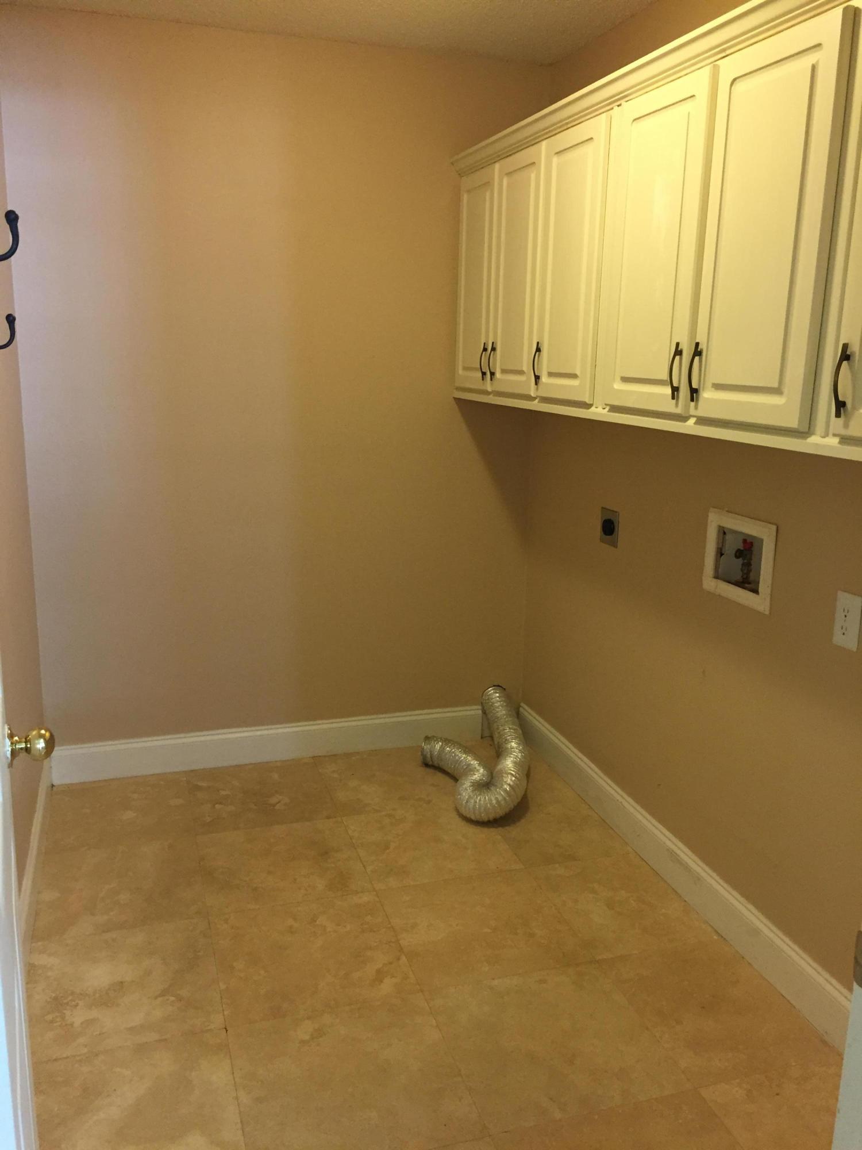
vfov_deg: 61.7
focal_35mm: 29
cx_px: 431
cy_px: 575
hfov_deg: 48.2
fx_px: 963
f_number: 2.2
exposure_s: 1/30
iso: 125
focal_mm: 4.15
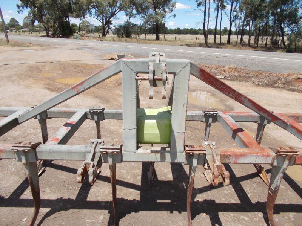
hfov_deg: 67.3
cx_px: 151
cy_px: 113
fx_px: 227
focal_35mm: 26
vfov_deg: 53.1
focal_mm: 4.6
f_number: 8
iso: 80
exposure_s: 1/160
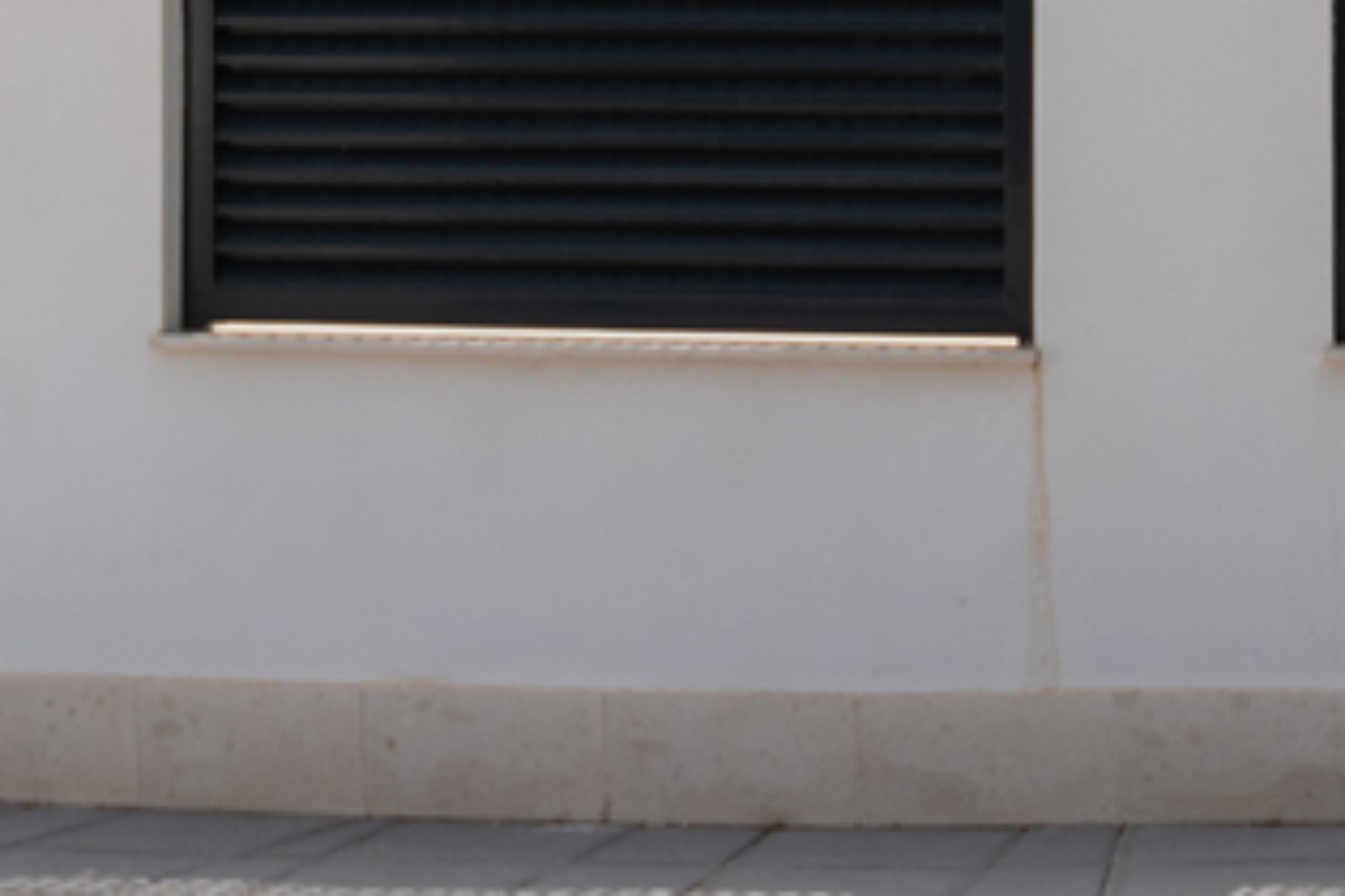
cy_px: -585
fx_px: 7957
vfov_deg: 6.3
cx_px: 1191
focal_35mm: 213
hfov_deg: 9.6
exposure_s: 1/320
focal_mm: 35
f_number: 6.3
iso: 80
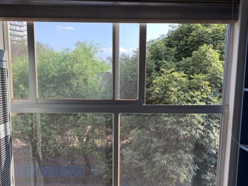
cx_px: 126
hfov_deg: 55.4
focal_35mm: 33
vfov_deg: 42.7
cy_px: 114
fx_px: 236
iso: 25
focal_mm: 4.25
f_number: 1.8
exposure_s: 1/244
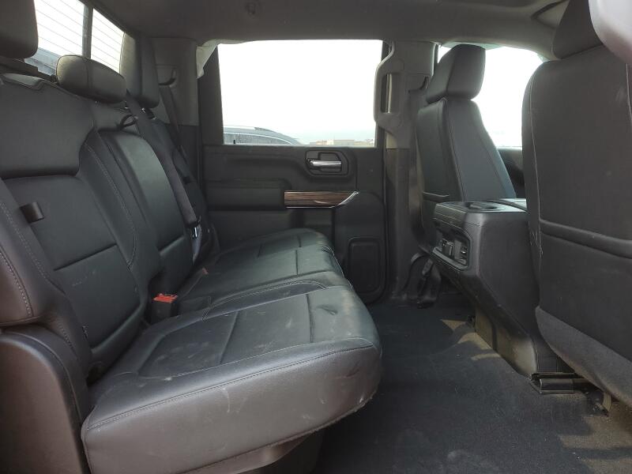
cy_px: 237
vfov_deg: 53.1
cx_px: 316
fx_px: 475
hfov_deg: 67.3
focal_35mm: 26
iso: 50
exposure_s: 1/192
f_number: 1.5
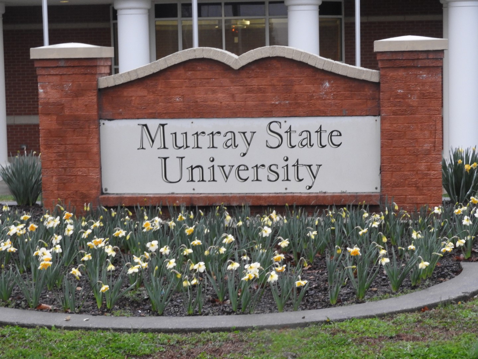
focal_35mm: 95
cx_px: 239
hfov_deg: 20.7
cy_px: 180
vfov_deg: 15.6
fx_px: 1312
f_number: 4.8
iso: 400
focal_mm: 17
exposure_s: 1/20
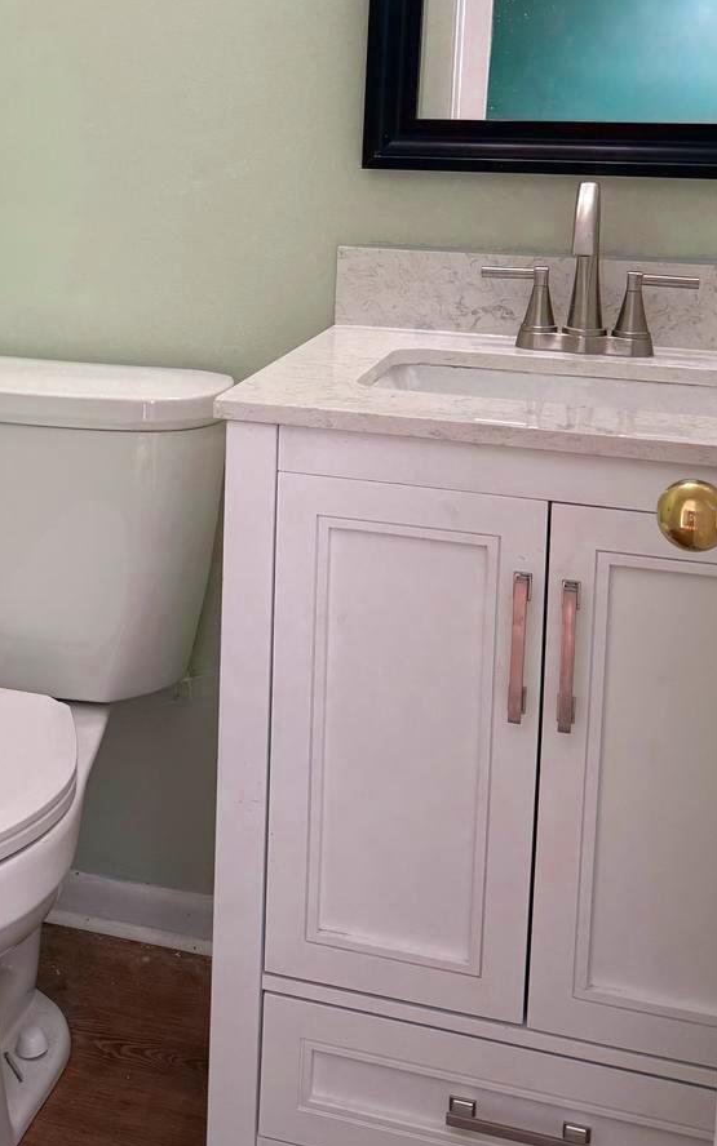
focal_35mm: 44
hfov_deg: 28.8
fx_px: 1376
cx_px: 182
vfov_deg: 43.8
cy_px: 284
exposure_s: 1/130
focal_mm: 6.76
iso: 160
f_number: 1.78
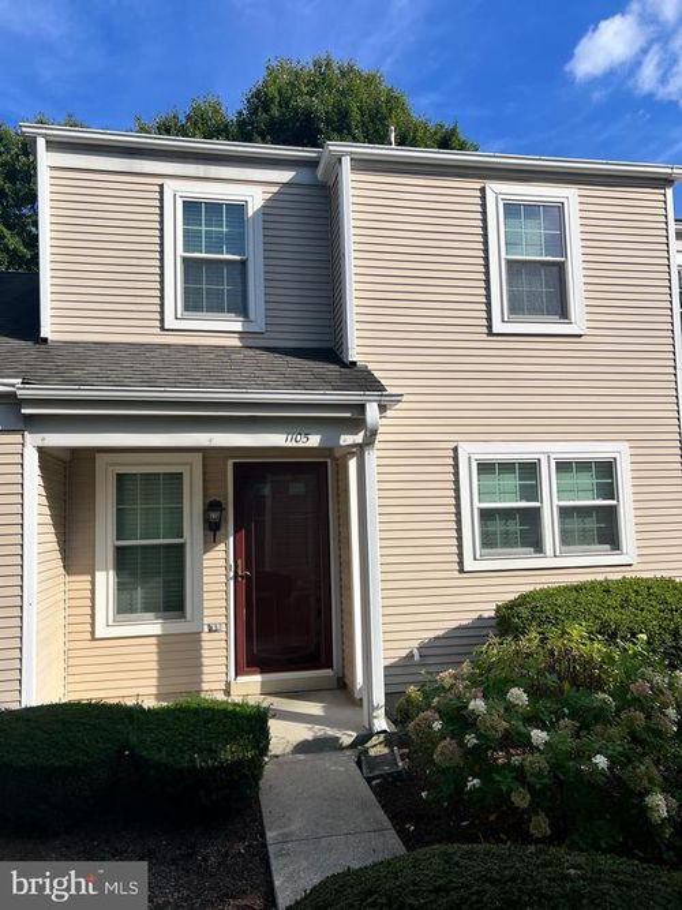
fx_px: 683
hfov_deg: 53.0
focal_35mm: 26
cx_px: 341
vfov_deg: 67.3
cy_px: 455
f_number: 1.5
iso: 50
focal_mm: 5.7
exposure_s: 1/4115
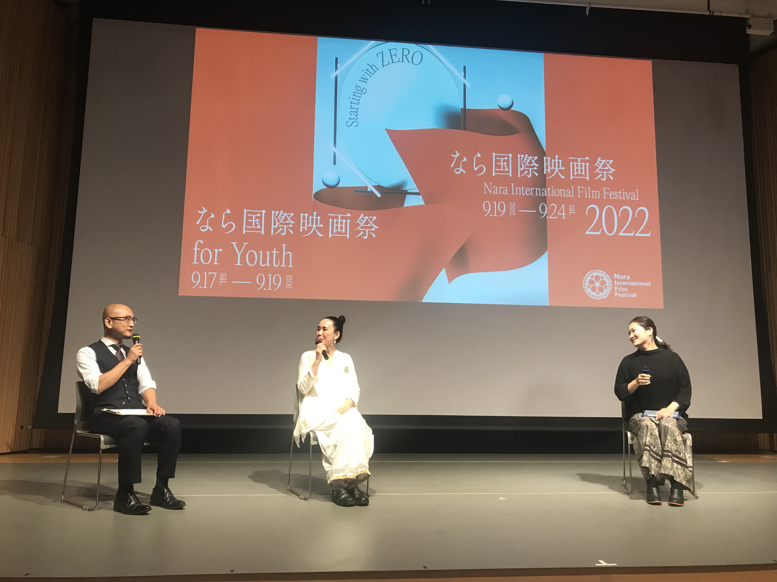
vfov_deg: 49.7
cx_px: 388
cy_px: 291
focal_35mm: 28
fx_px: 628
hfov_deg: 63.4
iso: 40
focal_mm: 3.99
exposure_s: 1/17
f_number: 1.8
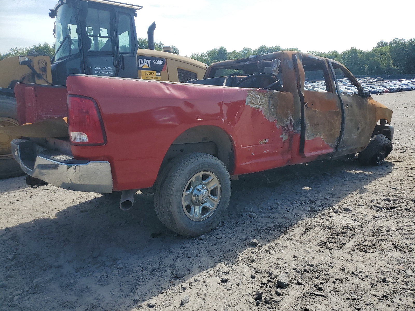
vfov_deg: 53.1
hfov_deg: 67.3
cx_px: 208
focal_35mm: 26
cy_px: 156
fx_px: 312
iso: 50
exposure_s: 1/3333
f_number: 1.5
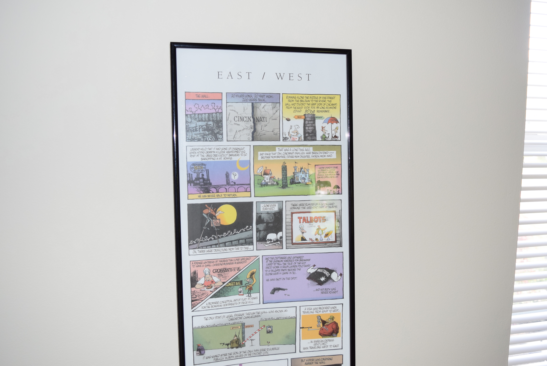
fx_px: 525
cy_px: 183
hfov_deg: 55.1
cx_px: 274
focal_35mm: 34
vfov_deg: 38.4
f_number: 5
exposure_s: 1/100
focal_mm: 23
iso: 800
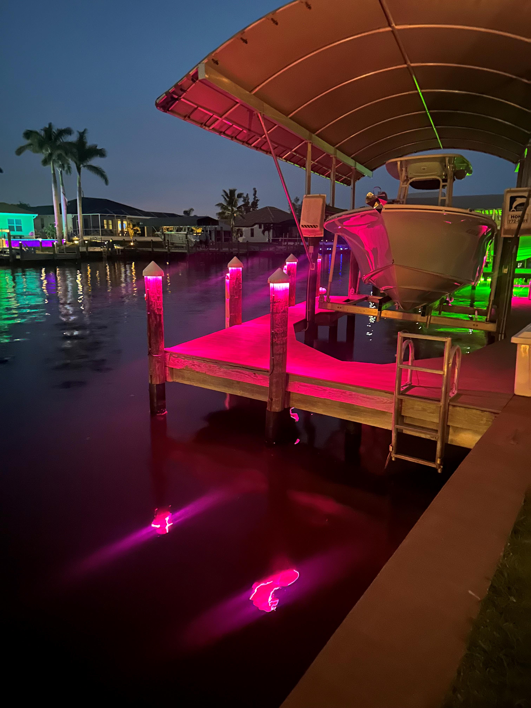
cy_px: 354
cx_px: 266
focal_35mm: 24
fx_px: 491
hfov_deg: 56.8
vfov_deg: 71.6
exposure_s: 1/5
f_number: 1.78
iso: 5000
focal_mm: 6.86
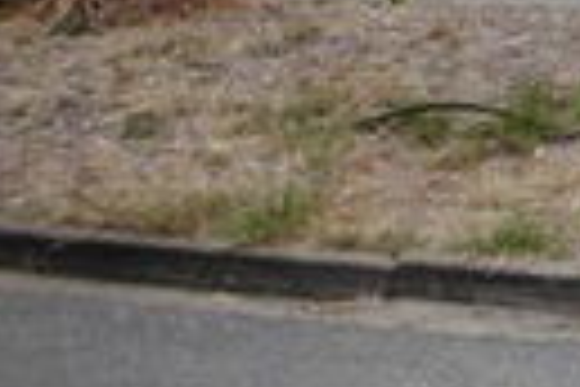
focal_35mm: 135
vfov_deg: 9.6
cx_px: 1003
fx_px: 2175
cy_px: -315
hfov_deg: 13.8
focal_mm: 5.8
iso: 50
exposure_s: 1/148
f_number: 8.5
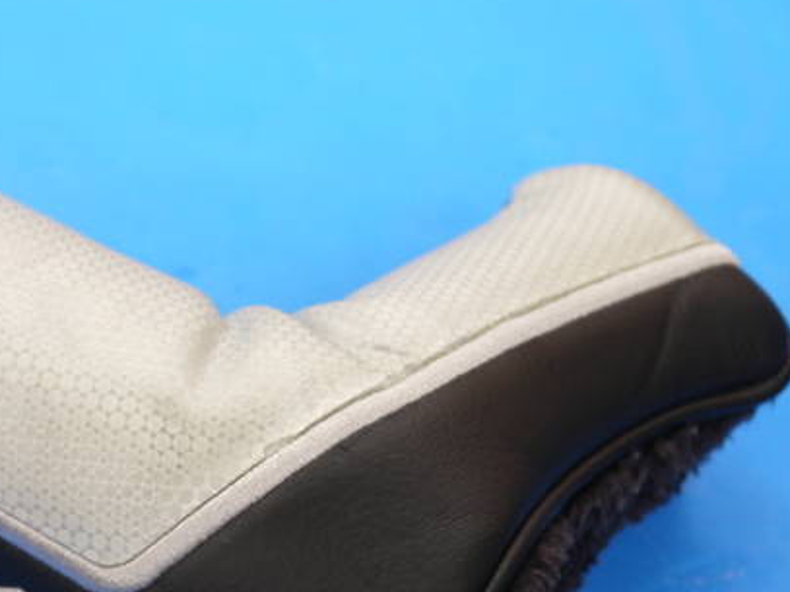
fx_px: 3012
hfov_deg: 14.9
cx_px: 188
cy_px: 421
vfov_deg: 11.2
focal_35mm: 132
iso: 640
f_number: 5.6
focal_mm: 42
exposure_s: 1/80
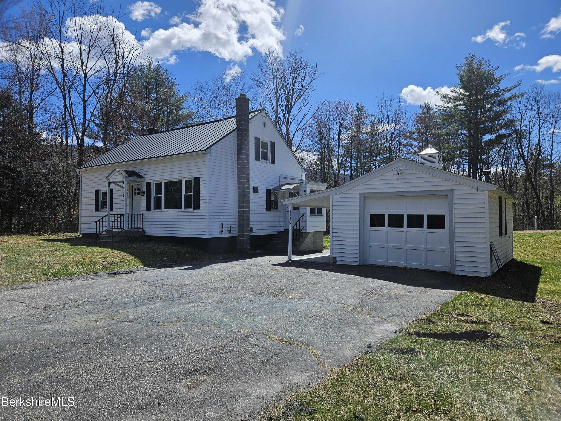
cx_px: 280
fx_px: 373
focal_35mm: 23
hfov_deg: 73.9
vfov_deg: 58.9
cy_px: 210
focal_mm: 5.4
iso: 25
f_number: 1.8
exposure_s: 1/2671
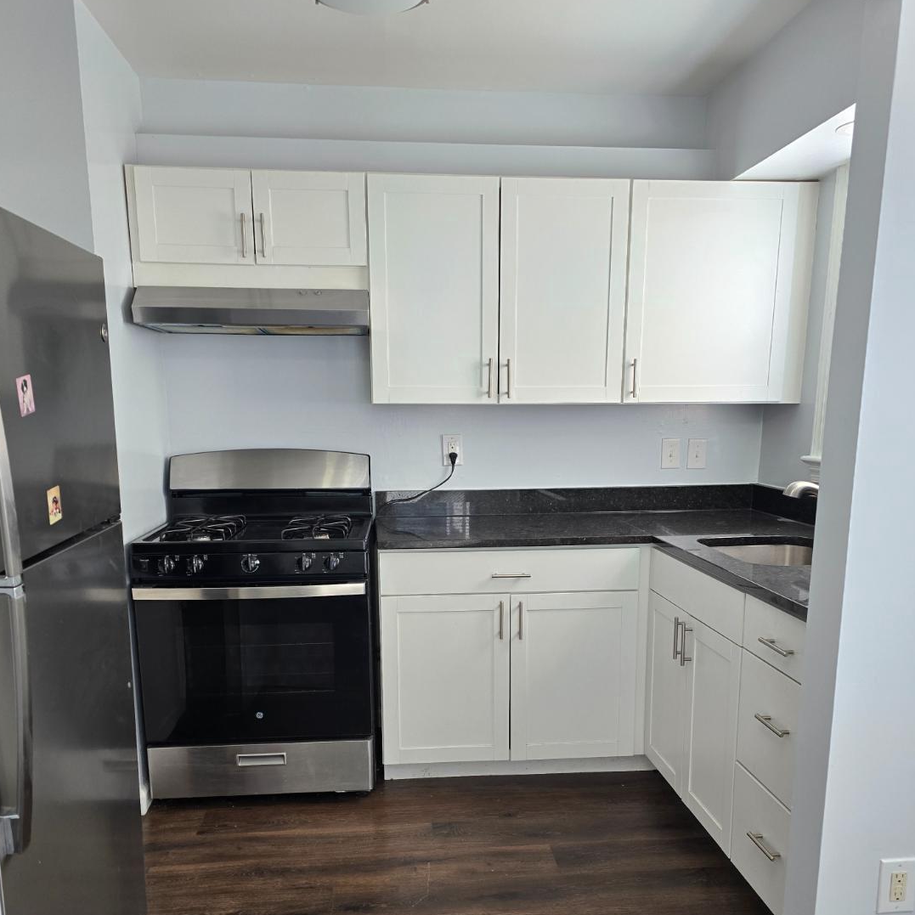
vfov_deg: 54.8
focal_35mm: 29
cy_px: 588
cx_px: 444
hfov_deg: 55.6
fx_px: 867
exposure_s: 1/120
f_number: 1.7
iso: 100
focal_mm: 6.3
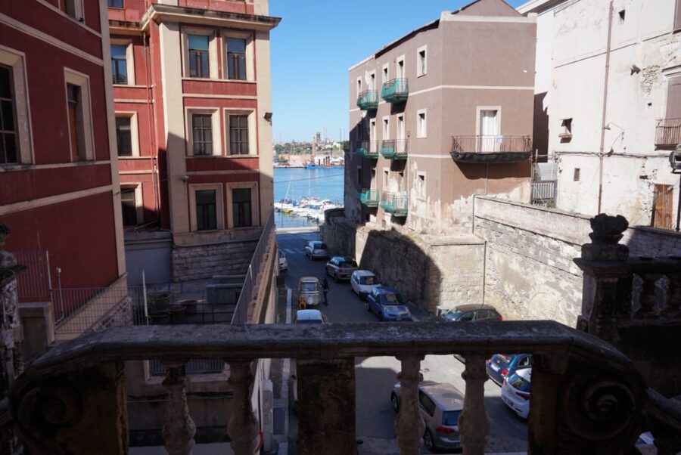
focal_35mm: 28
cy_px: 228
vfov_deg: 46.5
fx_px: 530
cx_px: 340
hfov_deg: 65.4
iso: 100
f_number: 11
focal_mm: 28
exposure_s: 1/125
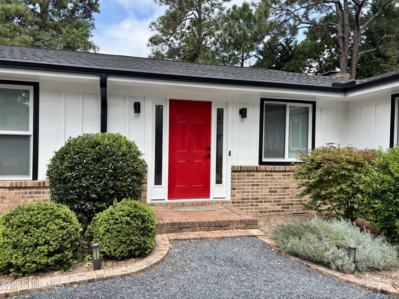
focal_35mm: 26
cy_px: 150
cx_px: 200
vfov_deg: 53.1
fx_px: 300
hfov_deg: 67.3
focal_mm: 5.96
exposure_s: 1/1484
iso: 64
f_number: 1.6
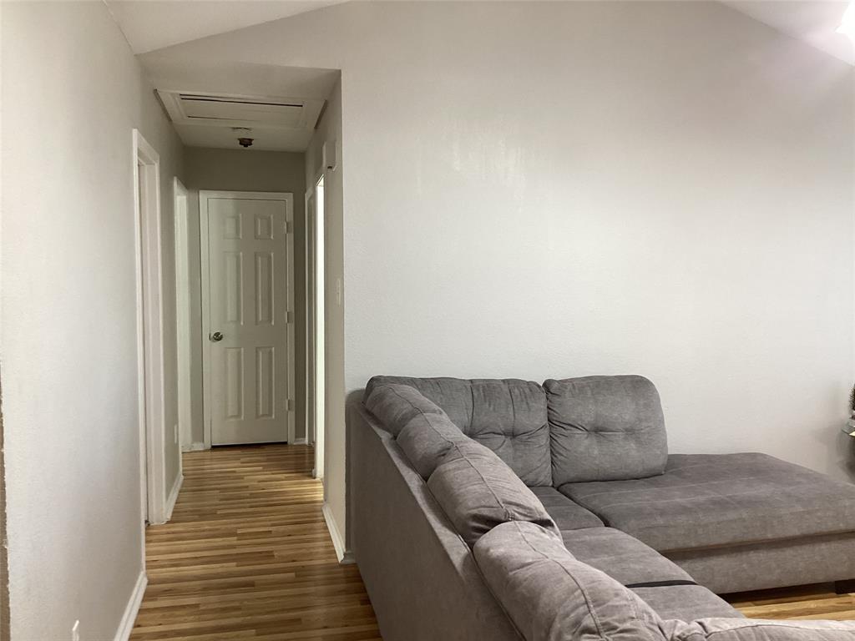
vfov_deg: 45.4
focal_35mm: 31
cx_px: 428
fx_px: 766
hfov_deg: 58.4
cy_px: 320
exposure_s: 1/60
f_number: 2.4
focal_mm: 3.3
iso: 160
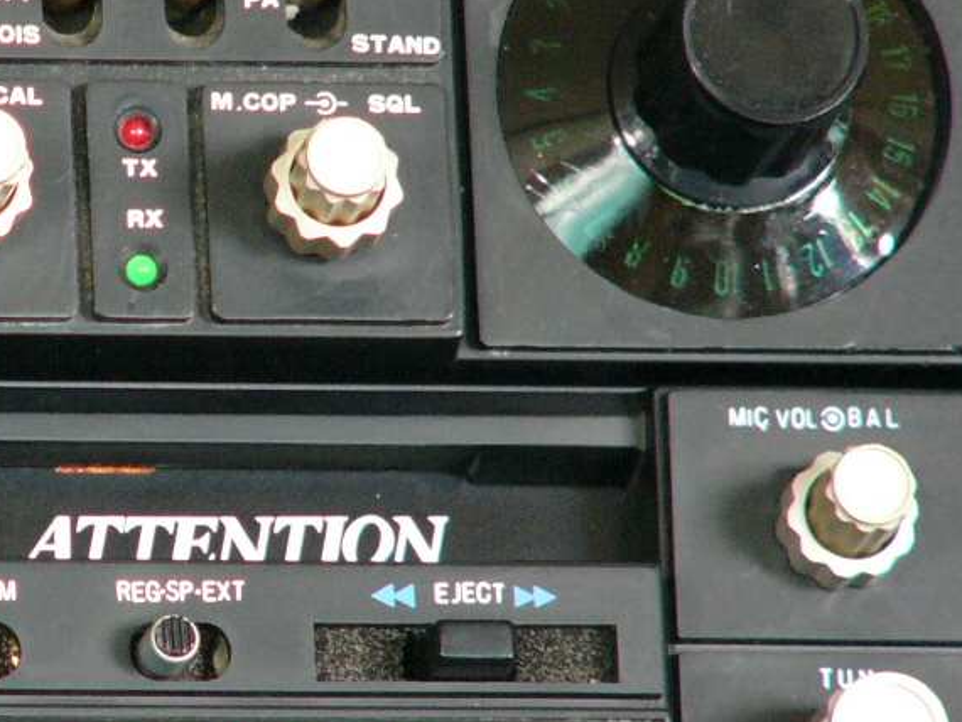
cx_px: 34
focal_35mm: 853
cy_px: 371
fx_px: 23715
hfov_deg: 2.3
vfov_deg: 1.7
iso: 200
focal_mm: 63.2
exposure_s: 1/13
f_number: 2.8
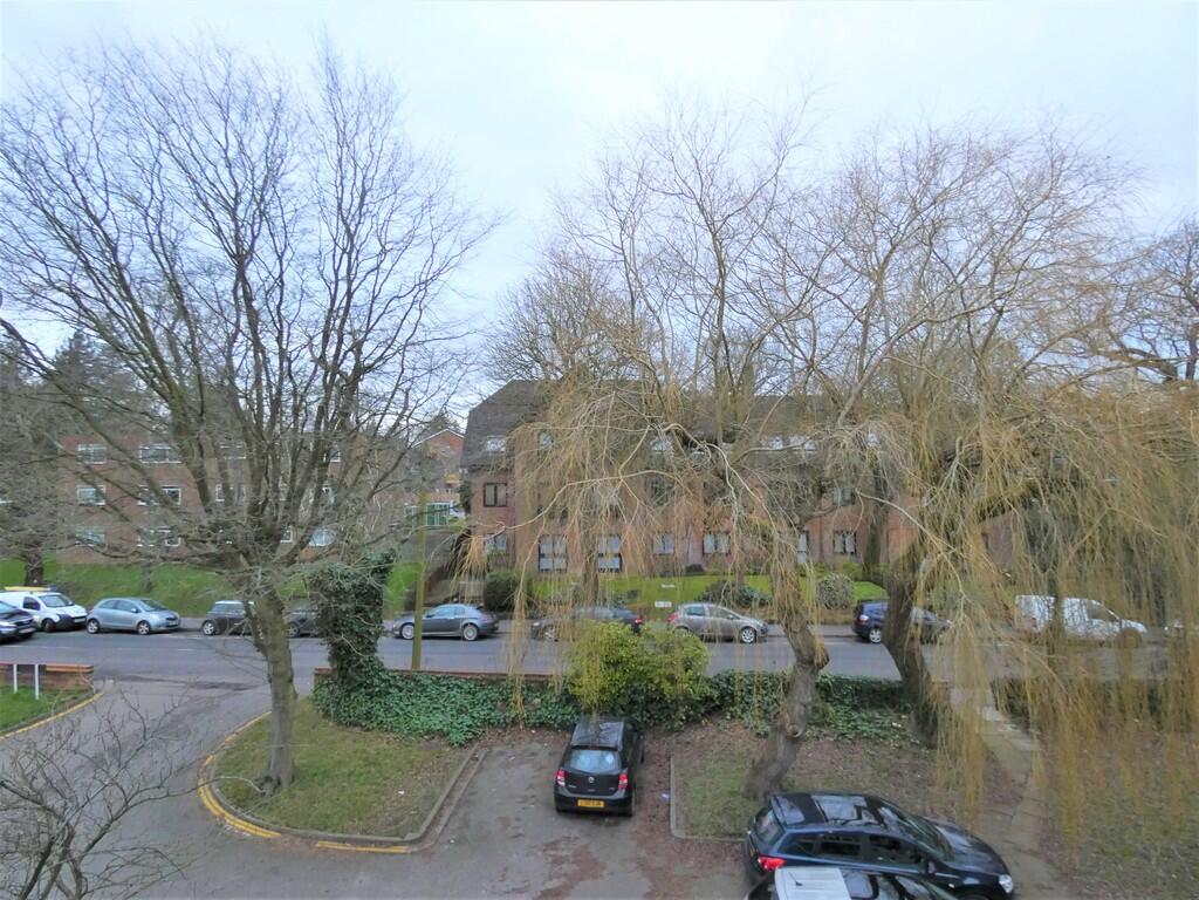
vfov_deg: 66.0
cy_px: 450
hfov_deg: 81.7
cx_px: 600
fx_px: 693
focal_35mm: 20
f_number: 2.8
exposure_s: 1/60
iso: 200
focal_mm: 3.6
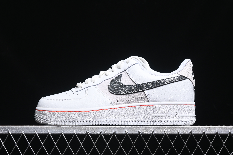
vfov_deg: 18.2
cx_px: 116
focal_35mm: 75
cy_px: 78
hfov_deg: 27.0
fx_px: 485
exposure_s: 1/60
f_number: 6.3
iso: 160
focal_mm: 50
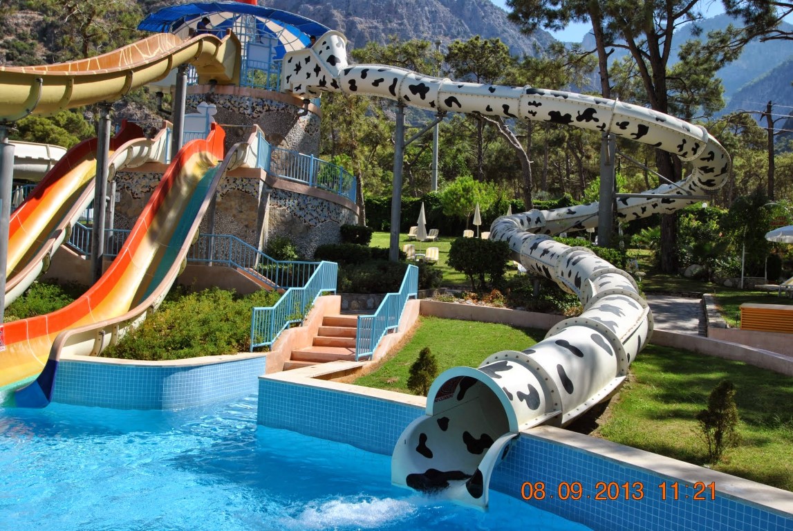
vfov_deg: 41.8
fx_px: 695
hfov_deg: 59.4
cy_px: 266
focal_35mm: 32
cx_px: 396
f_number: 8
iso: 100
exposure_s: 1/250
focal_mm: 21
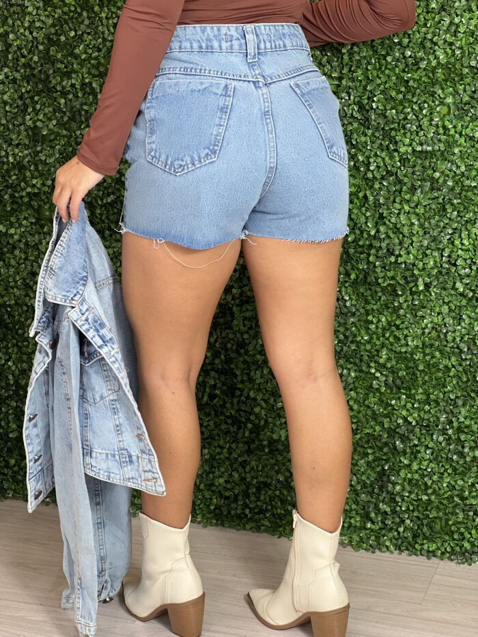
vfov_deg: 25.3
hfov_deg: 19.1
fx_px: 1417
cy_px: 318
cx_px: 239
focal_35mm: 77
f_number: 2.8
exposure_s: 1/60
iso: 125
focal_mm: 9
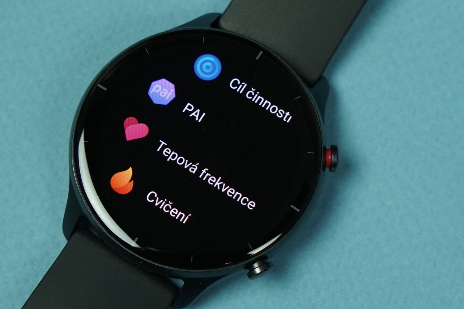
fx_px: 876
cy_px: 151
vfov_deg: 20.0
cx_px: 199
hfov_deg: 29.6
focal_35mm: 68
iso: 1000
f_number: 5.6
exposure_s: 1/200
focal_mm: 52
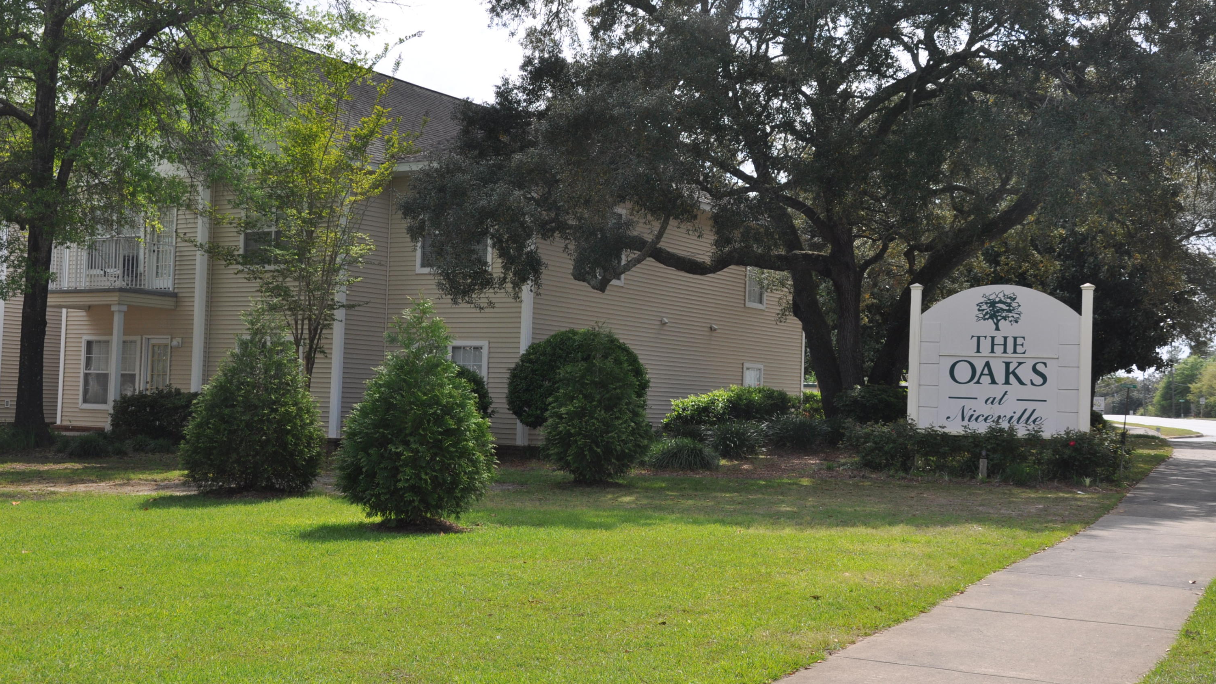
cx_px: 608
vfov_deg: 27.1
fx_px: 1419
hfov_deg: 46.4
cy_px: 332
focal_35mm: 44
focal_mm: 28
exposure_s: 1/200
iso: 200
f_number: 7.1
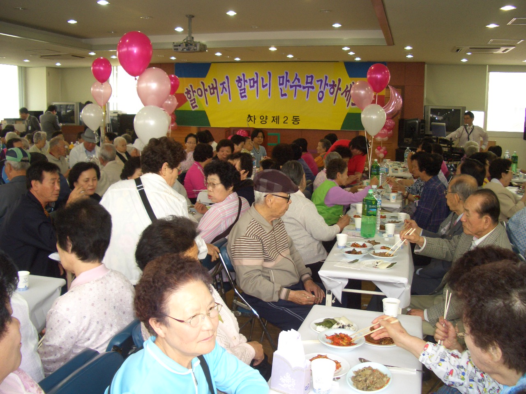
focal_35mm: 35
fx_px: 532
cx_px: 263
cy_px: 197
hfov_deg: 52.6
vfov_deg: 40.7
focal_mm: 5.8
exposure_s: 1/60
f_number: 2.6
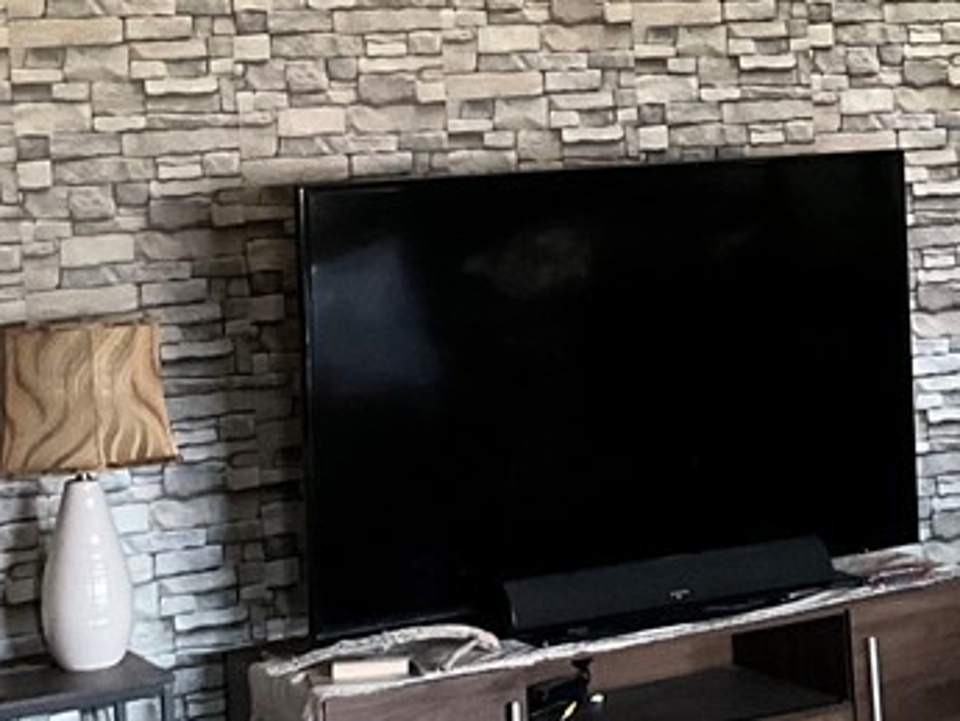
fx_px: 2386
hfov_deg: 22.7
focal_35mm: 86
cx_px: 434
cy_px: 56
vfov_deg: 16.9
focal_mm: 3
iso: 500
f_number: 1.8
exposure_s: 1/30
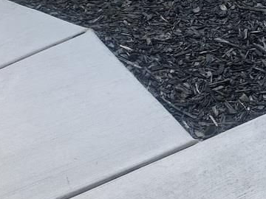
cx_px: 340
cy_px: -7
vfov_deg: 14.0
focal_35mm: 104
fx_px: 799
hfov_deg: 17.8
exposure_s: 1/122
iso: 25
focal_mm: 4.25
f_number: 1.8
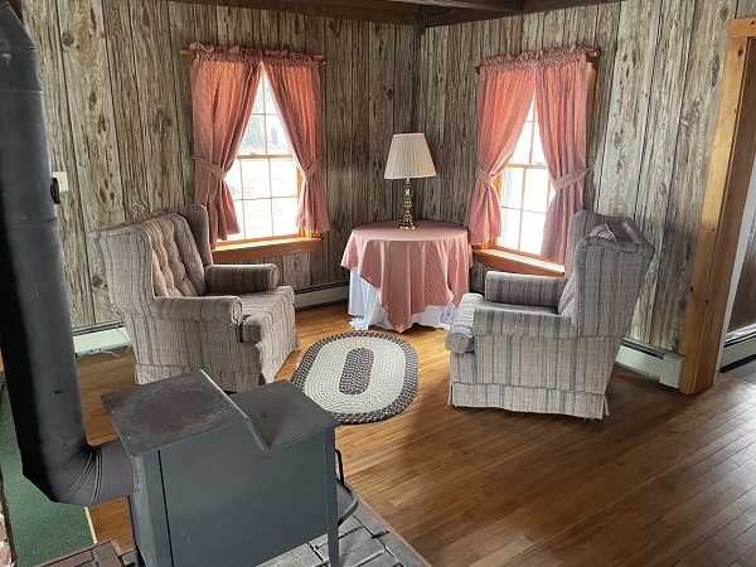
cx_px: 378
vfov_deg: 53.1
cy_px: 284
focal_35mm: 26
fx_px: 568
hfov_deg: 67.3
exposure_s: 1/49
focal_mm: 4.2
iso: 500
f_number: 1.6
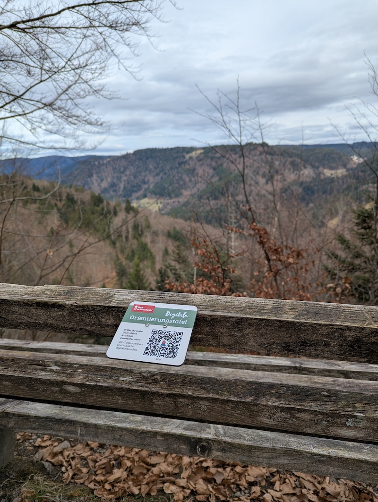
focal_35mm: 24
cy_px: 251
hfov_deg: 56.9
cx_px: 189
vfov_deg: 71.5
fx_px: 349
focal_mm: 6.81
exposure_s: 1/1167
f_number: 1.85
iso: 48
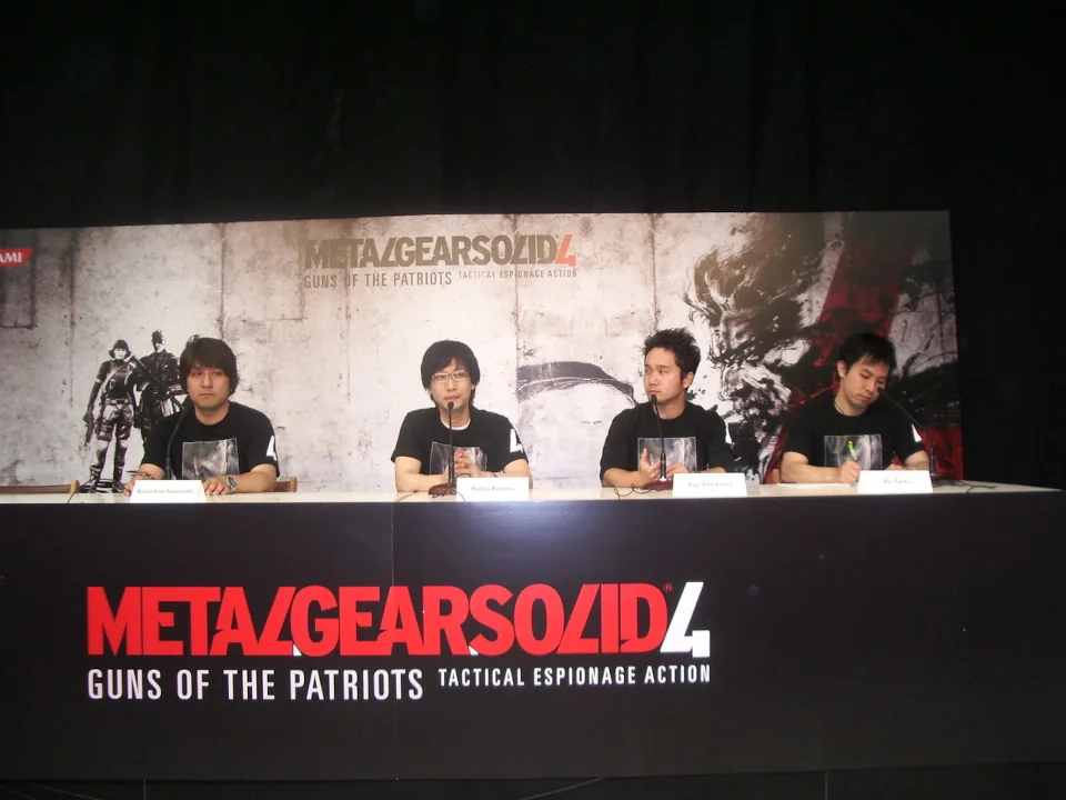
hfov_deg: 52.6
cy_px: 400
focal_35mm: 35
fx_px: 1078
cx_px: 533
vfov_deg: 40.7
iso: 100
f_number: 2.6
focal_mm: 5.8
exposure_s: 1/80
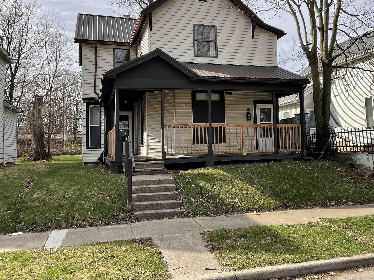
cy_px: 119
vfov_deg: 41.7
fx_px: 367
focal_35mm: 34
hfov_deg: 53.8
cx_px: 211
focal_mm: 3
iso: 16
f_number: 1.8
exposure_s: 1/1412
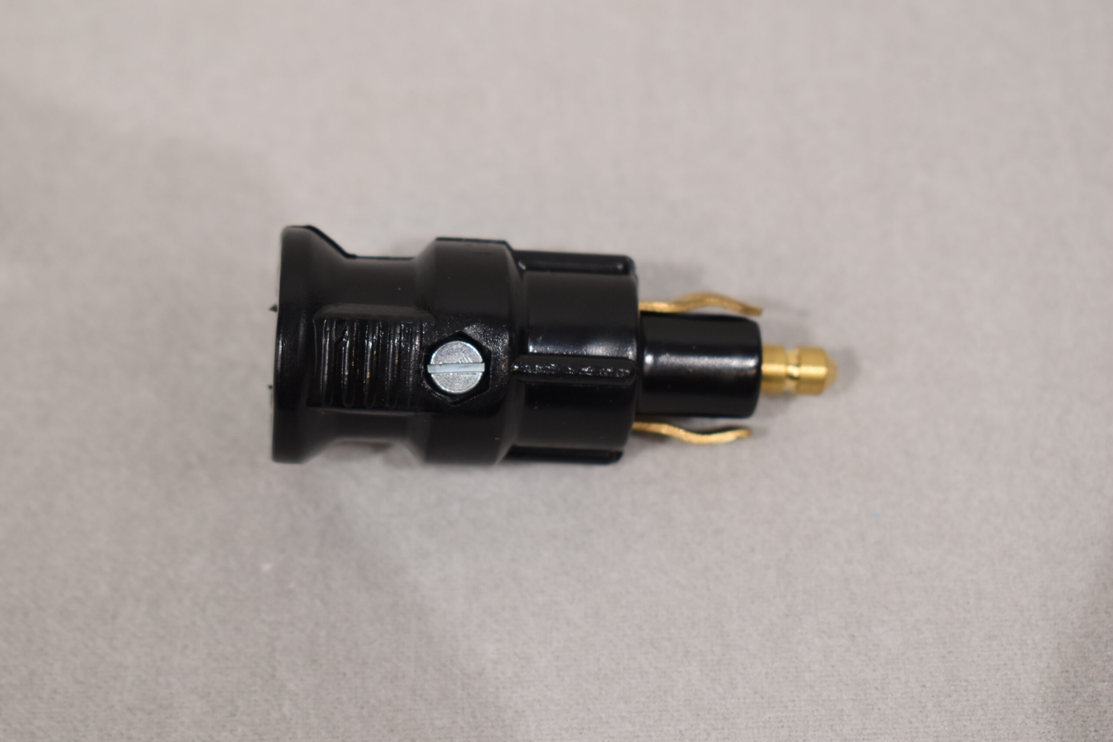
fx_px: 2226
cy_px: 371
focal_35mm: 72
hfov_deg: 28.1
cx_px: 556
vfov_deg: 18.9
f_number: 6.3
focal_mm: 48
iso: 400
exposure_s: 1/60
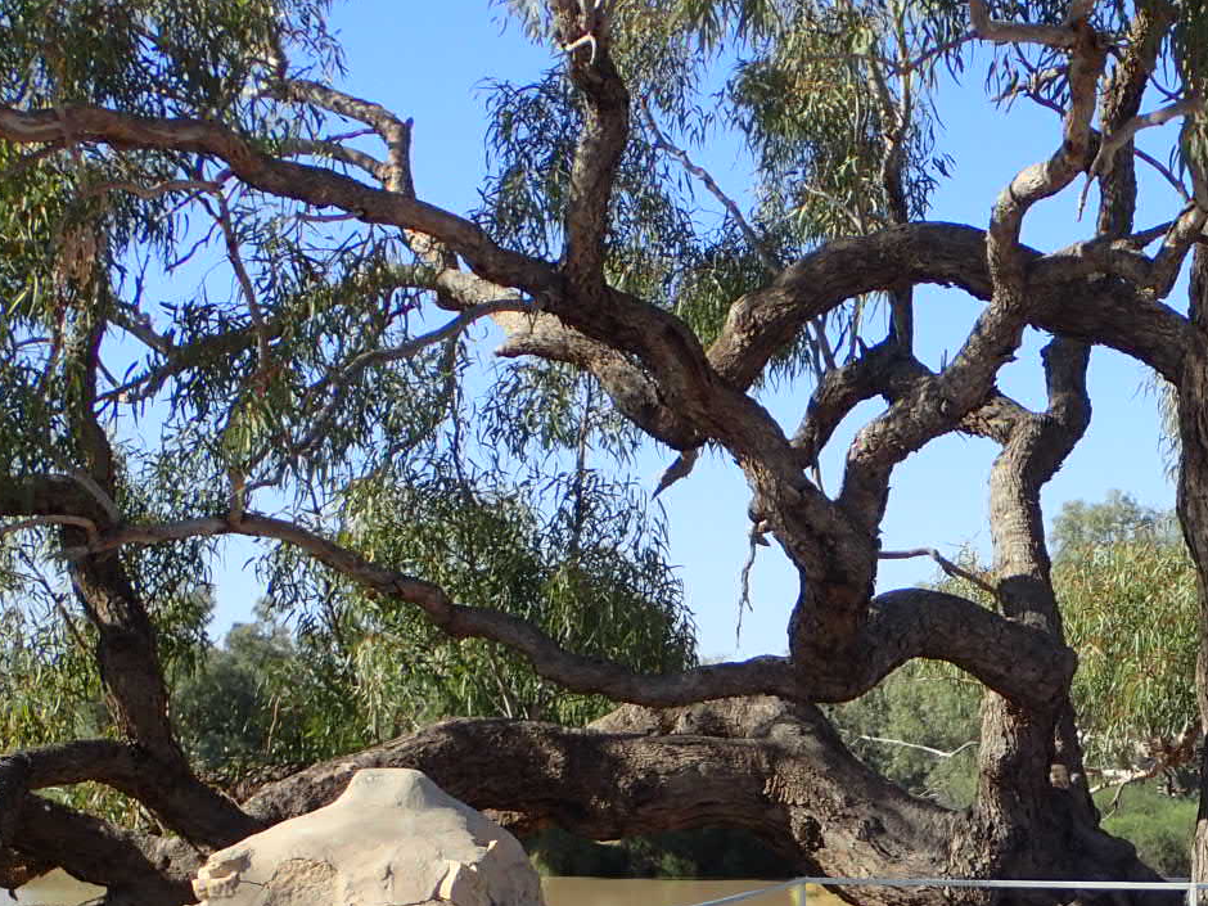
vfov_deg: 15.5
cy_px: 860
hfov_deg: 20.5
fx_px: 3280
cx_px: 1053
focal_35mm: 94
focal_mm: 8.41
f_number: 4.5
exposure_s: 1/400
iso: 100
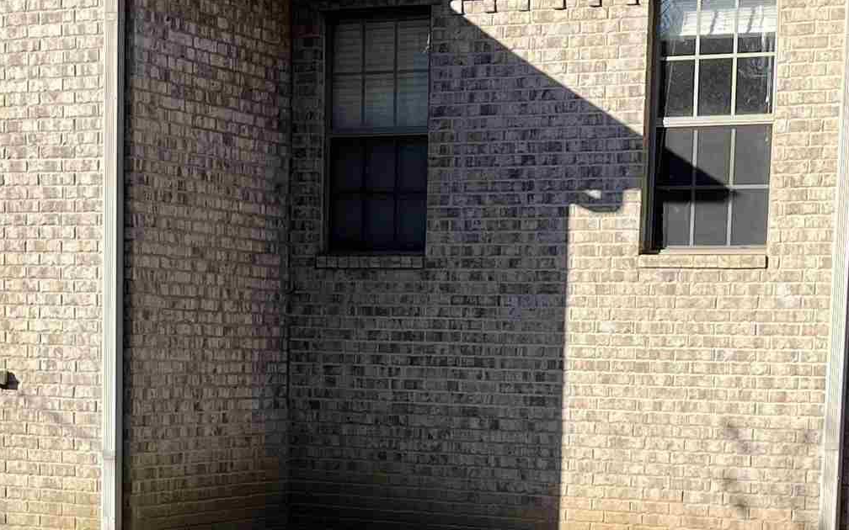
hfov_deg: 24.6
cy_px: 537
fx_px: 1944
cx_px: 467
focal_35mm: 84
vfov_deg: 15.3
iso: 32
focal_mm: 5.1
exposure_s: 1/1715
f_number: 1.6
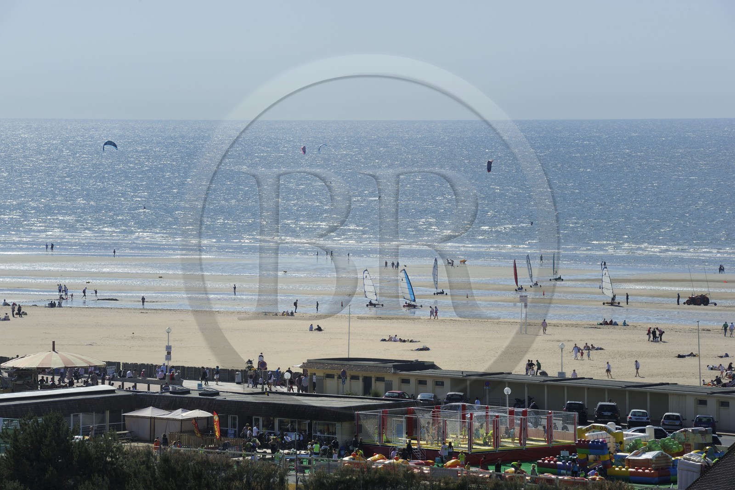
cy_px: 245
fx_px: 4082
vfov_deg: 6.9
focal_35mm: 200
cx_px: 368
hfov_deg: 10.3
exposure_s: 1/200
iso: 200
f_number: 14
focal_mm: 200
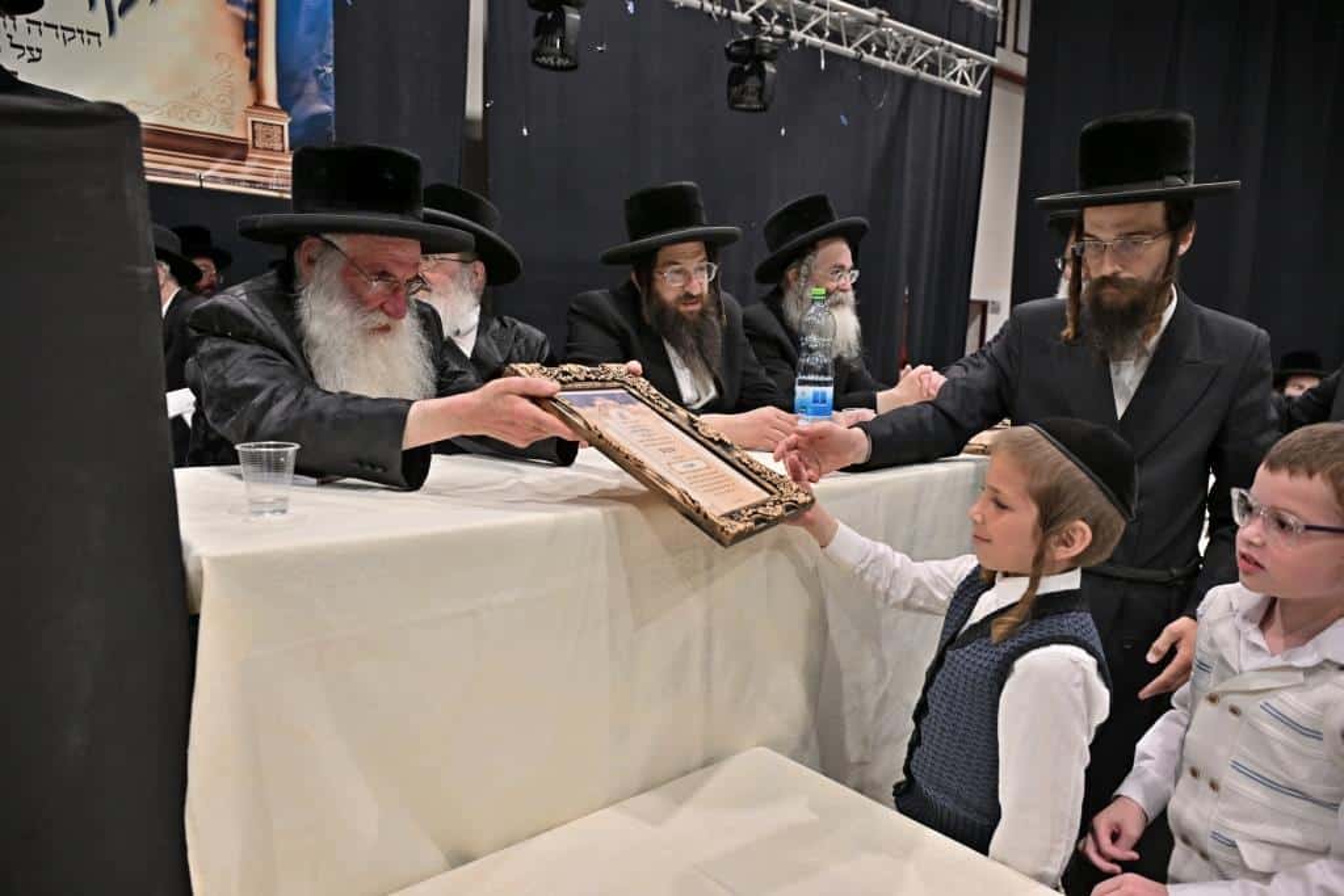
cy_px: 448
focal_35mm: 24
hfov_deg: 73.7
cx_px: 672
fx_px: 896
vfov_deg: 53.1
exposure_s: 1/160
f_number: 4
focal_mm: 24
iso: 500
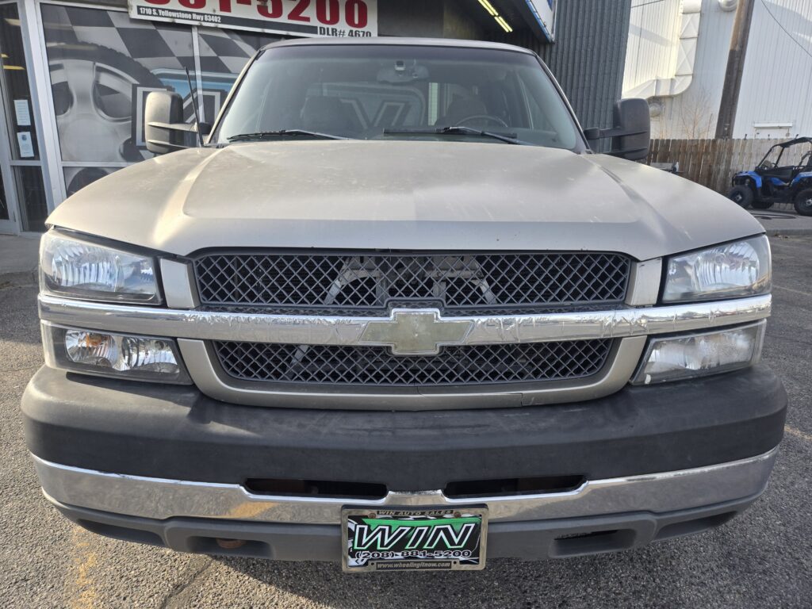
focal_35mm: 23
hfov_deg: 73.9
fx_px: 540
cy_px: 304
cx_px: 406
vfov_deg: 58.9
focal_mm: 5.4
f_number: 1.8
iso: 80
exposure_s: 1/1325
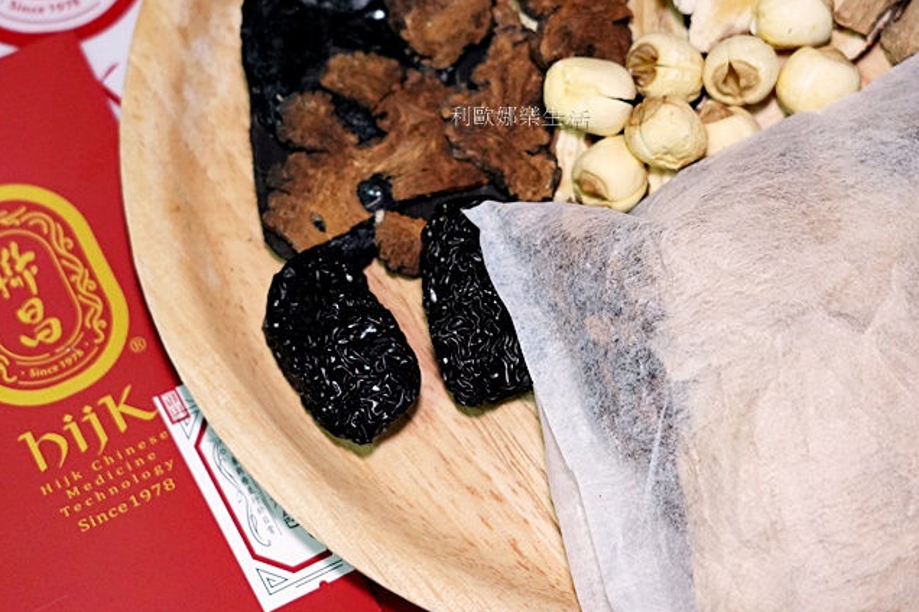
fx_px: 2297
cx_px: 514
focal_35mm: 90
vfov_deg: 15.1
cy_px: 118
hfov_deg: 22.6
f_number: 5.6
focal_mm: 55
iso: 2500
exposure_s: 1/160
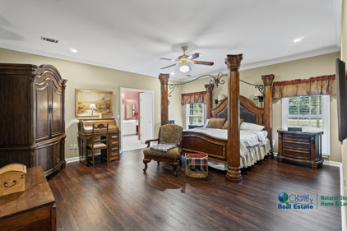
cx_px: 167
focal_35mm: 16
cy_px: 114
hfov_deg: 96.7
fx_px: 154
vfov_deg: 73.7
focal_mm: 10
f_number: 9
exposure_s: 2
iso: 250
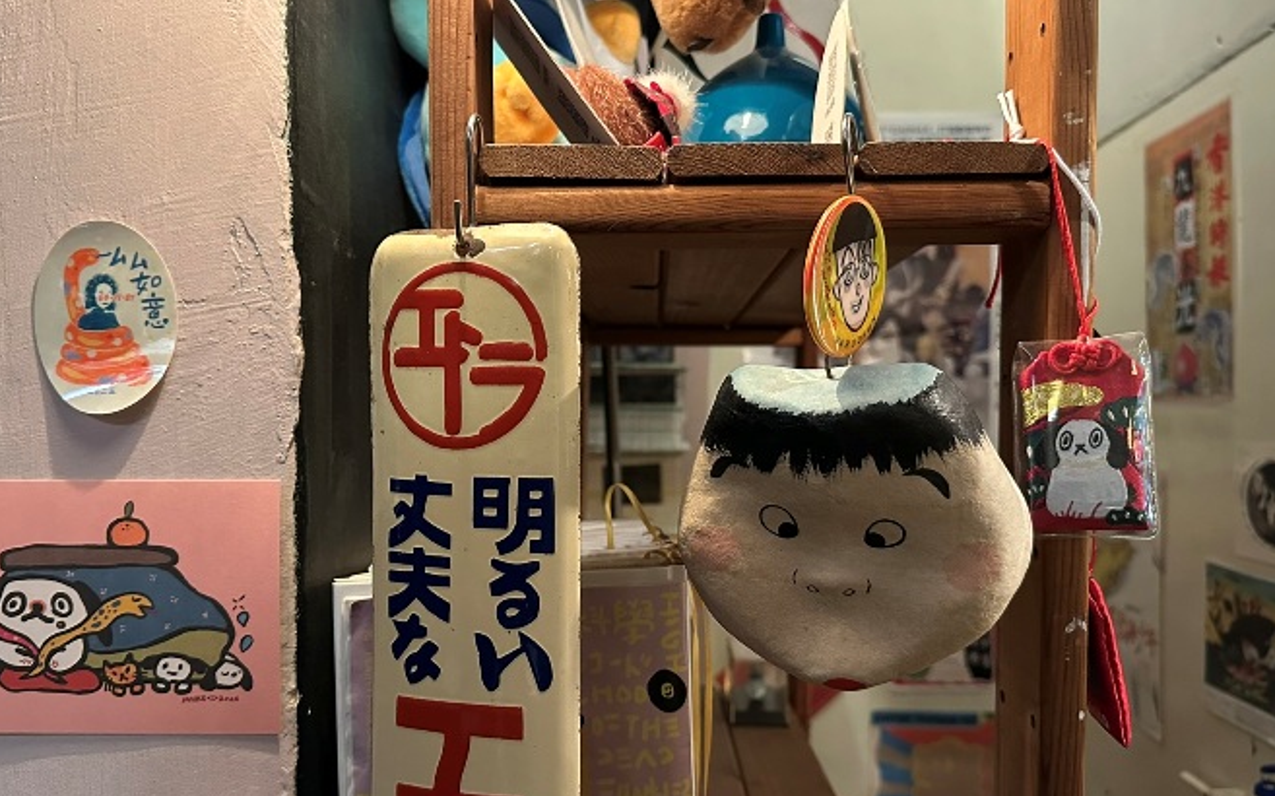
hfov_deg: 61.2
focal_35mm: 31
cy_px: 425
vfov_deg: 40.5
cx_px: 611
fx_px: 1077
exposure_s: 1/40
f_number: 1.78
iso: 800
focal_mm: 6.86
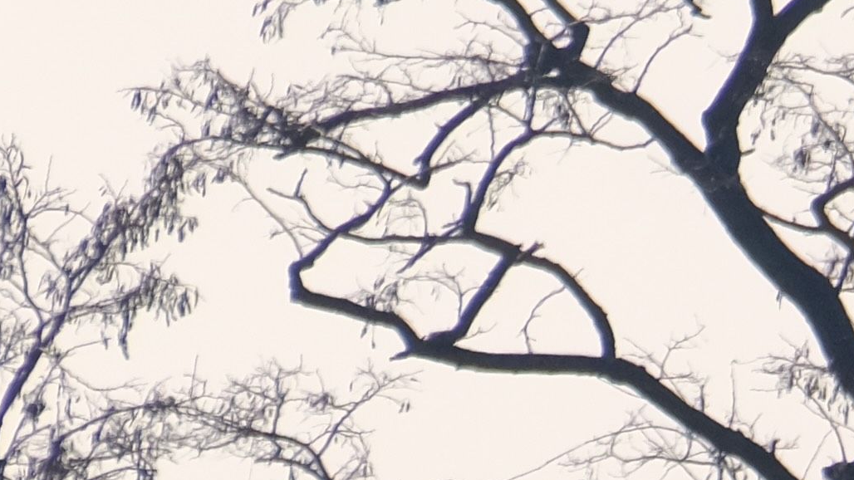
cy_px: 1103
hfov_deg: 1.0
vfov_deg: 0.6
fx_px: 46779
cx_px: 968
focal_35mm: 2066
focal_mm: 216.9
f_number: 6.7
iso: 320
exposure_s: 1/1800
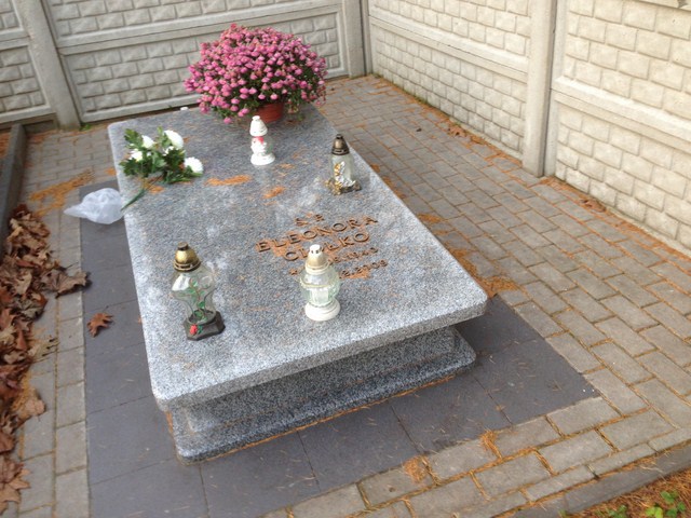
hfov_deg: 55.4
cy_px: 259
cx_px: 346
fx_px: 659
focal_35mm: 33
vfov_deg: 42.9
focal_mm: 4.12
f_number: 2.4
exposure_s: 1/30
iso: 64
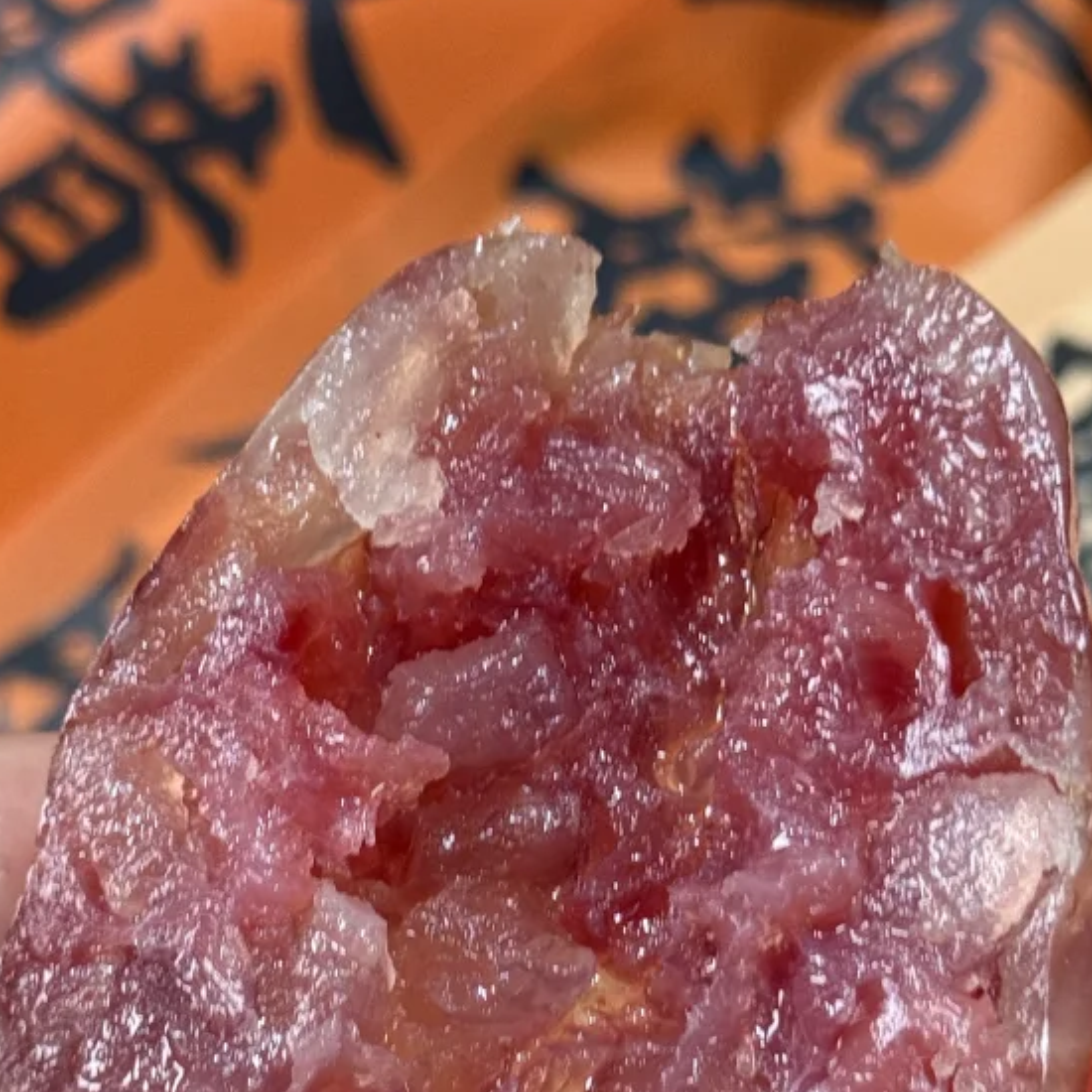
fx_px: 3962
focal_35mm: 111
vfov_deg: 15.6
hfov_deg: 15.7
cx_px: 574
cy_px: 796
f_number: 1.78
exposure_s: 1/50
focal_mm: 6.76
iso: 160
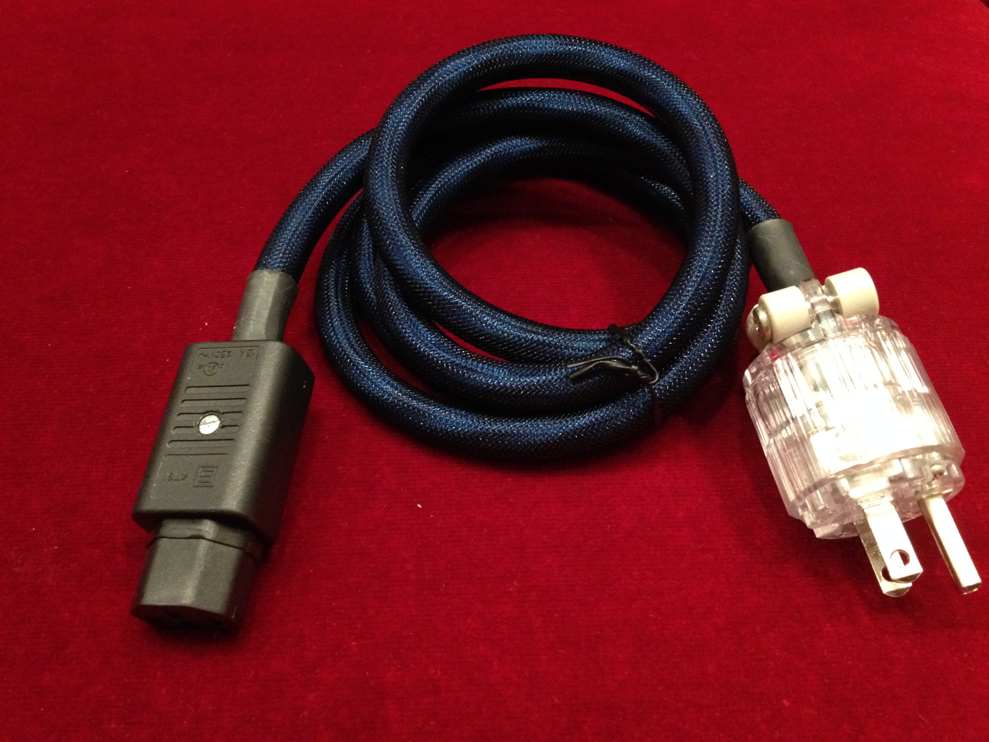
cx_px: 494
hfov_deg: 52.6
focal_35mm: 35
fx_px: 1000
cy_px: 371
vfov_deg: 40.7
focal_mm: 4.28
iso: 500
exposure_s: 1/15
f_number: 2.4
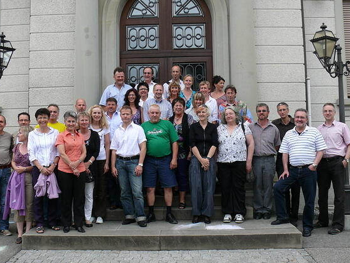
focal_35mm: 40
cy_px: 125
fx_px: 404
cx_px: 171
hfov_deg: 46.8
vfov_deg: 36.0
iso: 100
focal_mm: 7.4
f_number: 3.6
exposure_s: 1/100
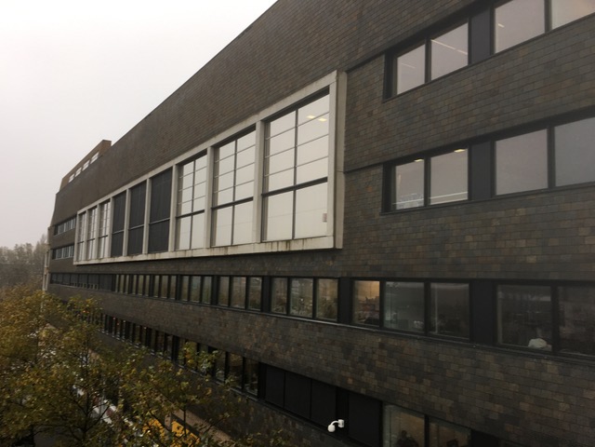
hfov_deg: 61.7
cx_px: 298
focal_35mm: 29
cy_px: 224
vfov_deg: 48.2
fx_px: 498
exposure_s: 1/100
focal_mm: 4.15
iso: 32
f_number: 2.2
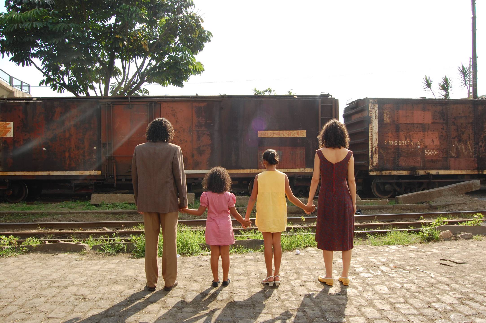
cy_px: 162
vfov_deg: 47.8
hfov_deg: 67.4
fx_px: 364
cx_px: 243
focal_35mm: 27
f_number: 11
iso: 200
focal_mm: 18
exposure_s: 1/100
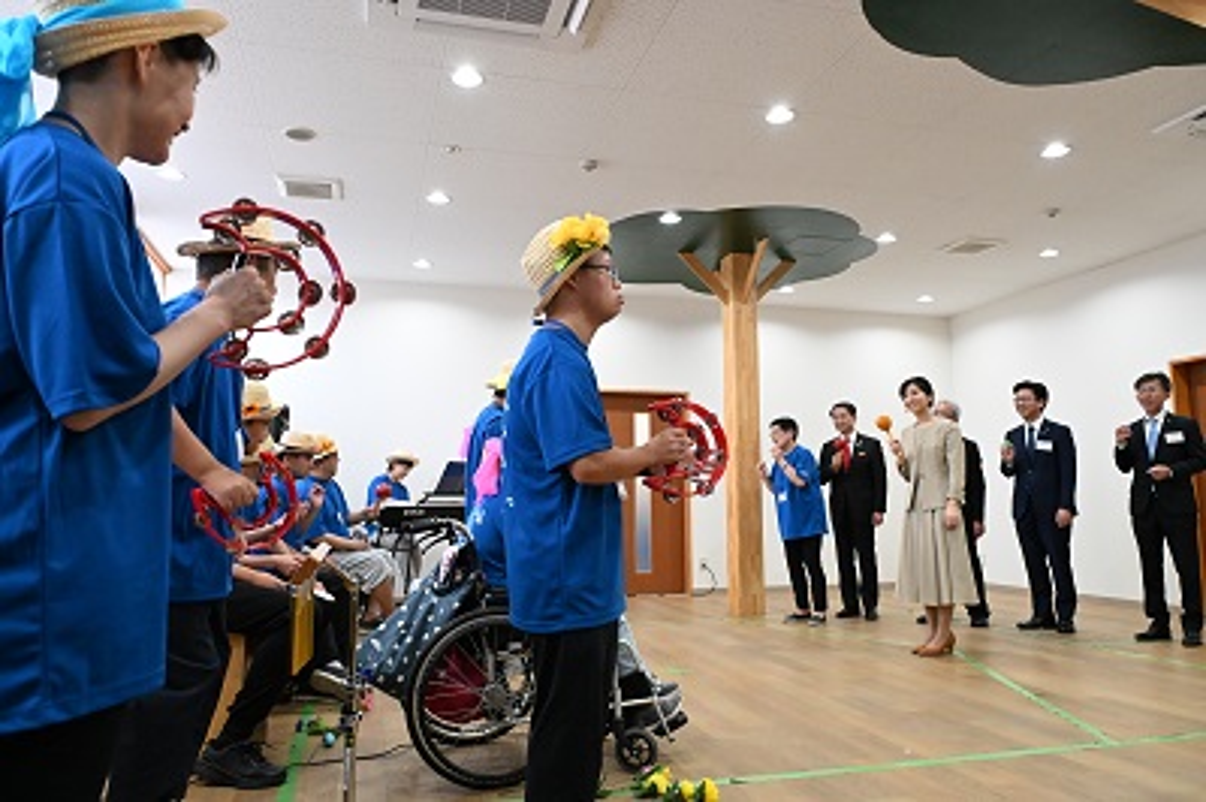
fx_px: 904
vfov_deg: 47.9
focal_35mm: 27
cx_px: 603
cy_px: 401
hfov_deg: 67.4
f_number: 5
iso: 8000
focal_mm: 27
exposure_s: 1/250
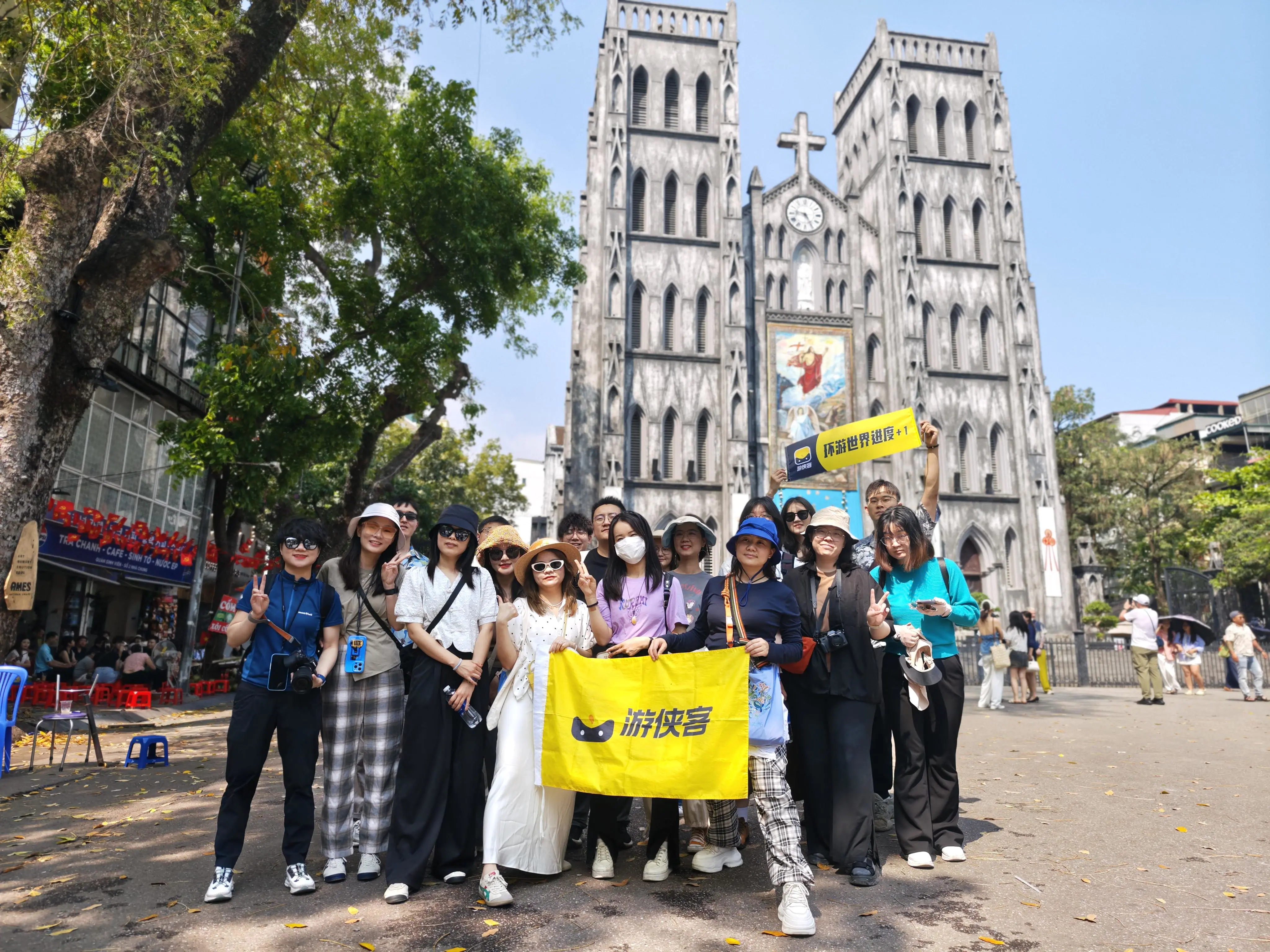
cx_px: 635
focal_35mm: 23
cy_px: 476
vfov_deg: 58.9
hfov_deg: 73.9
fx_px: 844
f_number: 1.63
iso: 50
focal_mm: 8.72
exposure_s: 1/989
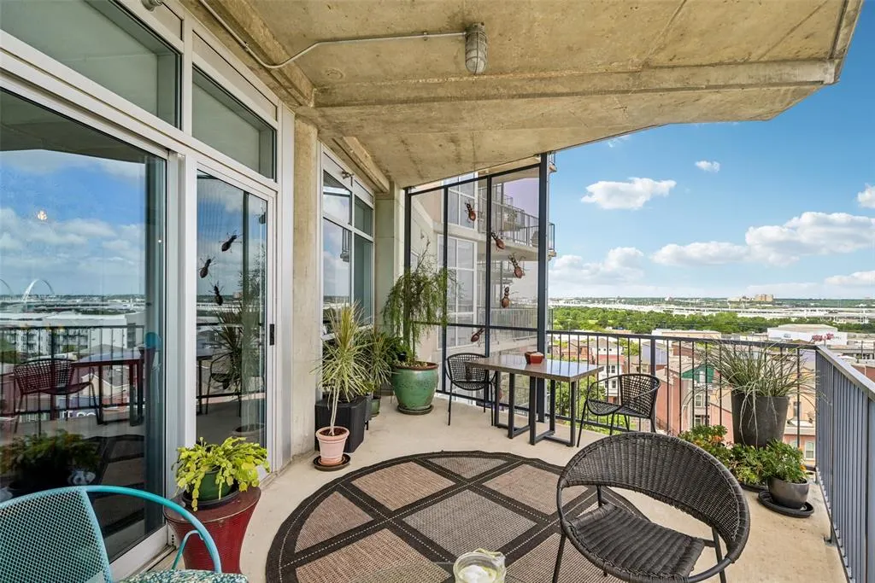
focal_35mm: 16
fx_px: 389
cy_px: 292
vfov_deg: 73.8
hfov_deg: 96.7
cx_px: 438
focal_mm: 16
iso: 400
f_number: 8
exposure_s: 1/320
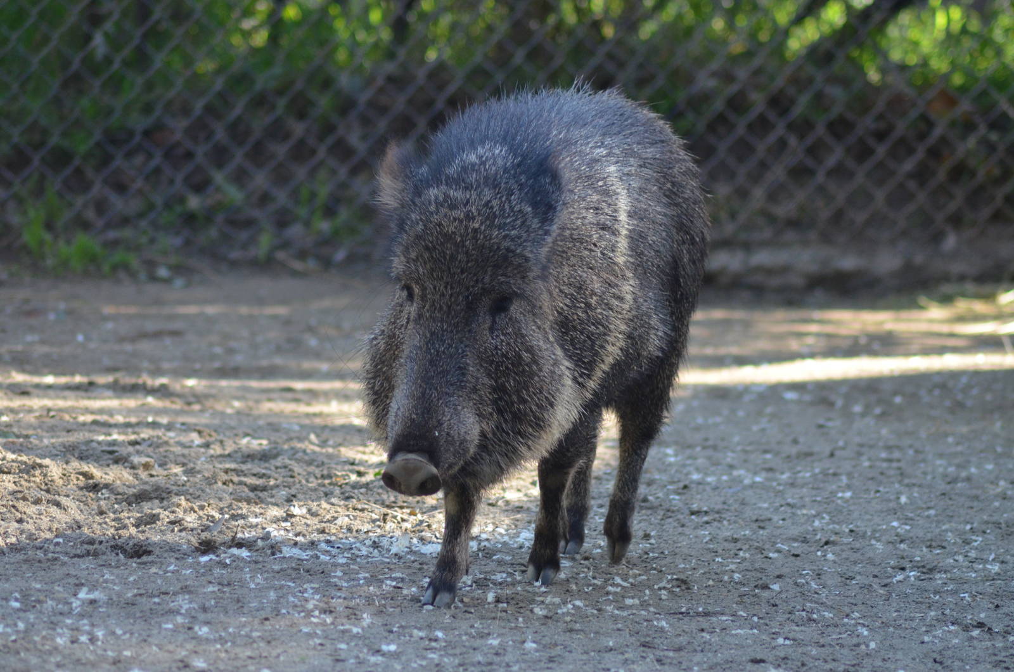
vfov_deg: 4.0
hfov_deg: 6.0
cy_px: 336
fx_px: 9698
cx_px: 507
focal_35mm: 345
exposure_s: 1/500
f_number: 5
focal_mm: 230
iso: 1100
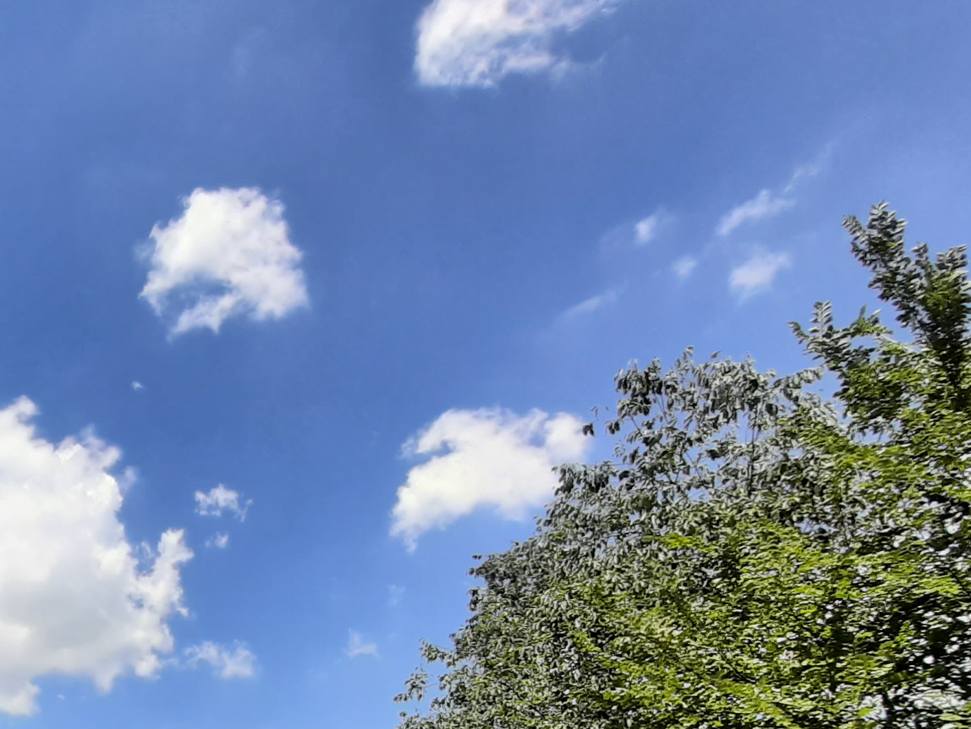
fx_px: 842
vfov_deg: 38.2
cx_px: 14
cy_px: 817
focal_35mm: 30
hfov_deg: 49.6
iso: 40
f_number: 2.2
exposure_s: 1/1019
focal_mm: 1.42
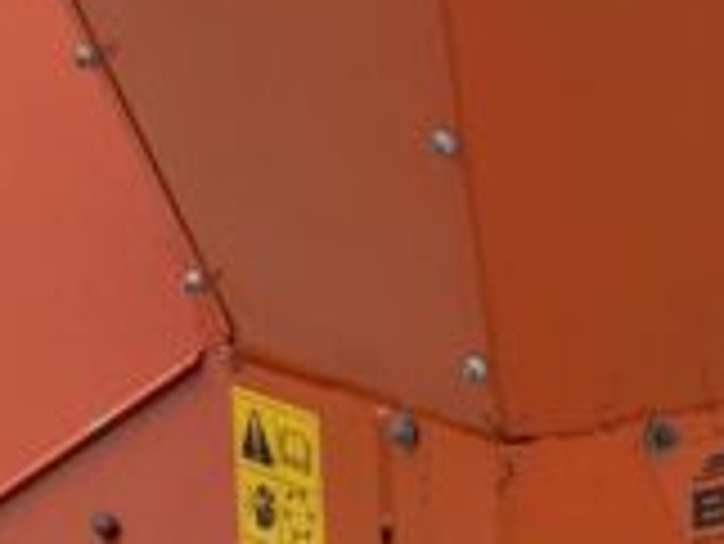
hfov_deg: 10.5
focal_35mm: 184
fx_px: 3851
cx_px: 989
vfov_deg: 7.9
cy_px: 800
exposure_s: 1/127
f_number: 1.8
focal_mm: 3
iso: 16
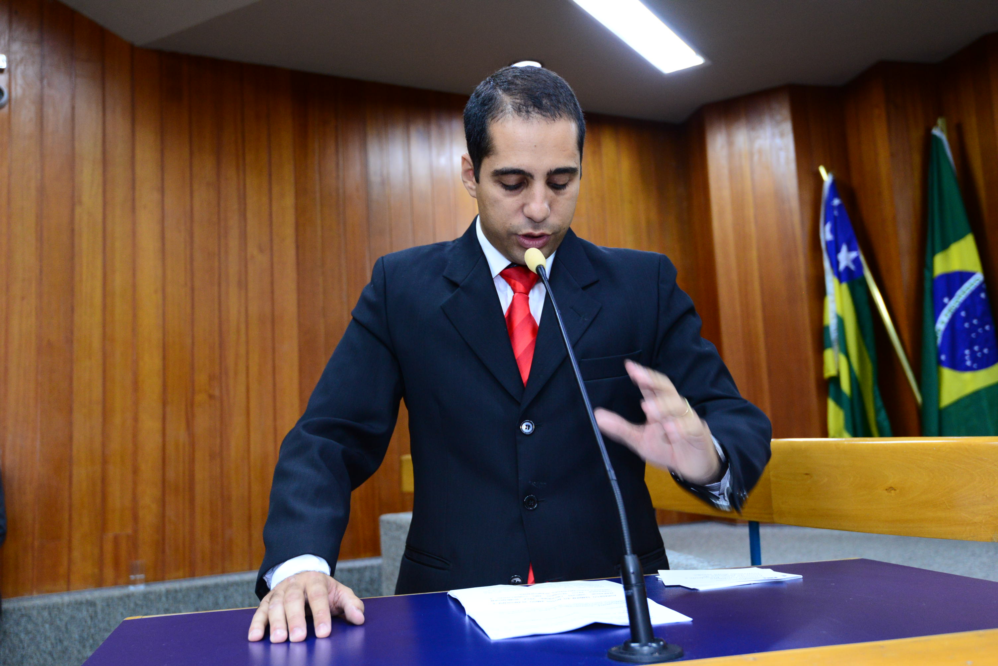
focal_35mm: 35
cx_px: 499
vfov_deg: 37.9
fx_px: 971
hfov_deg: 54.4
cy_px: 333
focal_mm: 35
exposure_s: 1/60
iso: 2500
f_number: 4.5
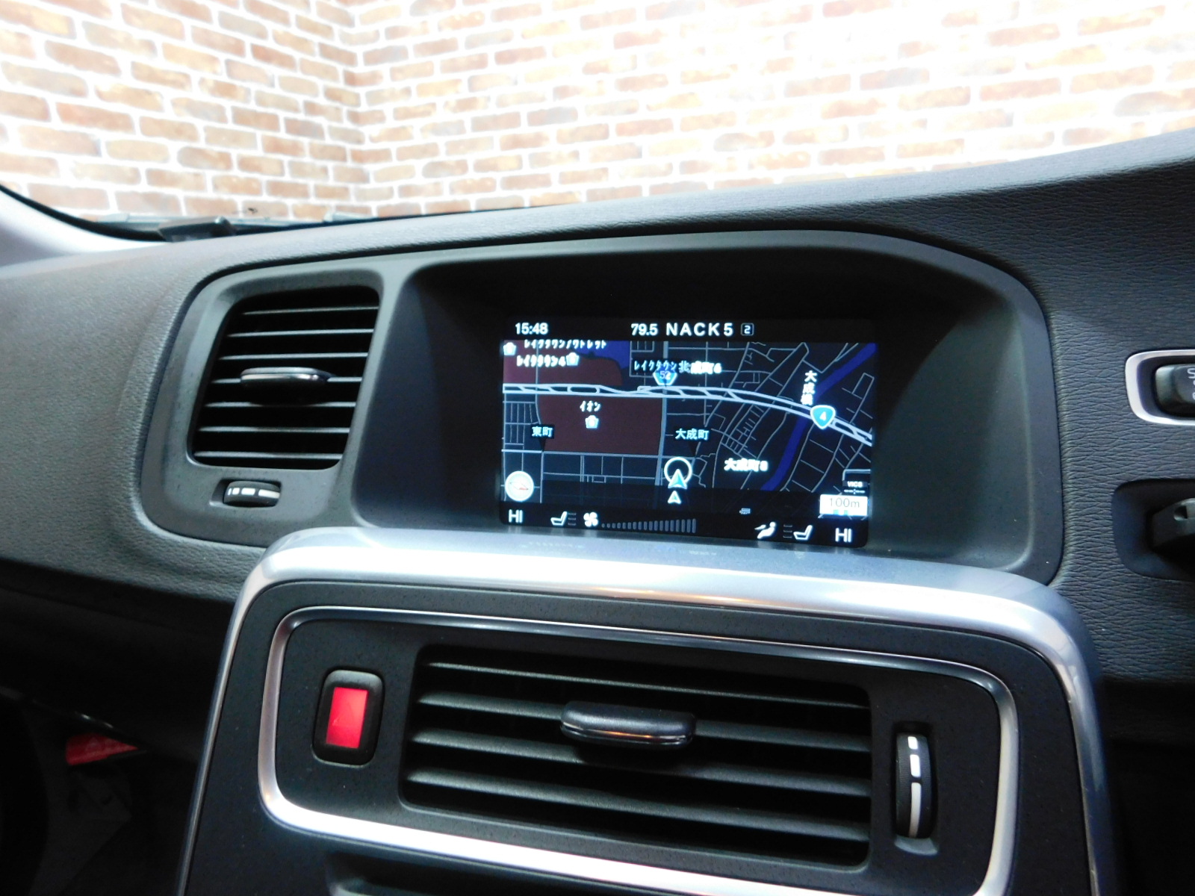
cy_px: 448
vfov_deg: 58.9
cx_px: 598
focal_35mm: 23
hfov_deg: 73.9
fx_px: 794
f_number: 3
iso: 400
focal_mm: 4
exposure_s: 1/13
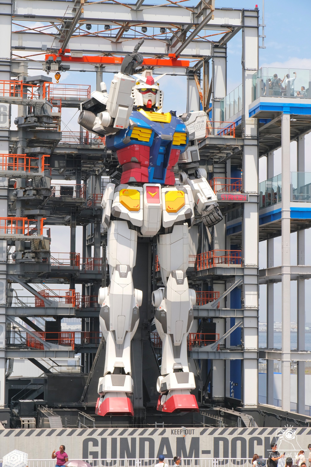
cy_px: 234
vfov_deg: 21.5
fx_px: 1231
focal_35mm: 95
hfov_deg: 14.4
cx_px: 156
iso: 800
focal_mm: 63.4
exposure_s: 1/1400
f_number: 7.1
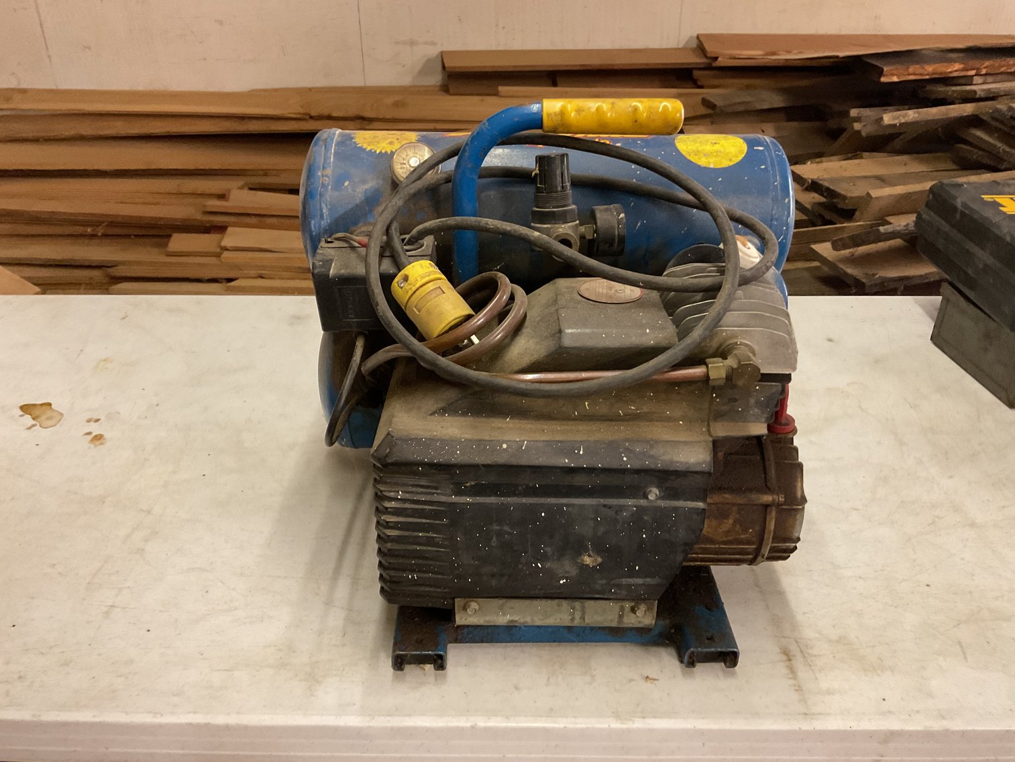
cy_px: 381
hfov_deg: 61.7
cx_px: 508
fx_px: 850
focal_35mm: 29
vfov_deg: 48.2
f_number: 1.8
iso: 250
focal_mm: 3
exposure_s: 1/40
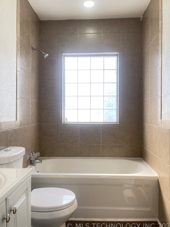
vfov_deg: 65.3
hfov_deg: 51.3
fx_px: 177
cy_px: 109
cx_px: 85
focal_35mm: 27
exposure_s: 1/153
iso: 32
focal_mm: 5.1
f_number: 1.6
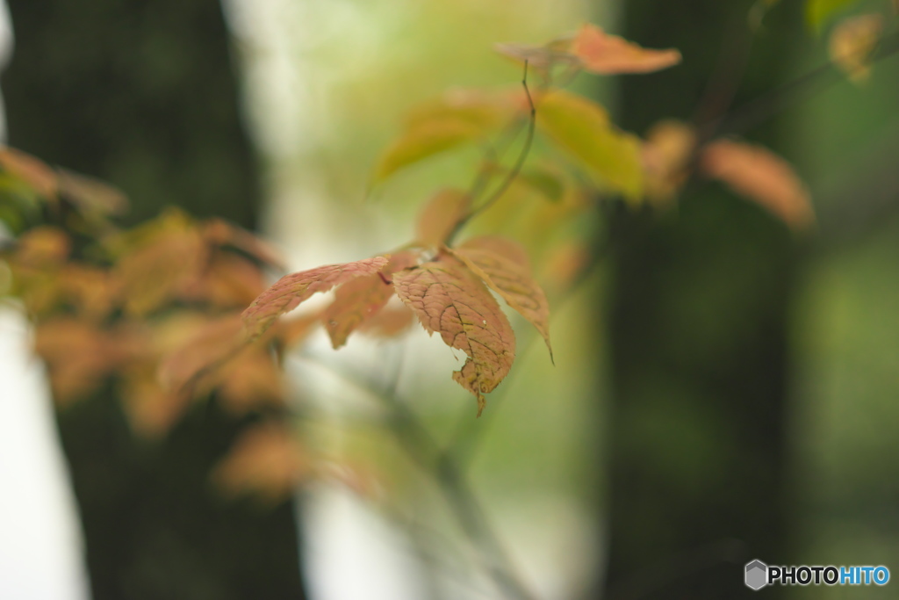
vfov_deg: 16.1
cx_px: 450
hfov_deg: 23.9
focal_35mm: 85
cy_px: 300
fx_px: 2123
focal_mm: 85
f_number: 2.2
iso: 800
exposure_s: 1/1250
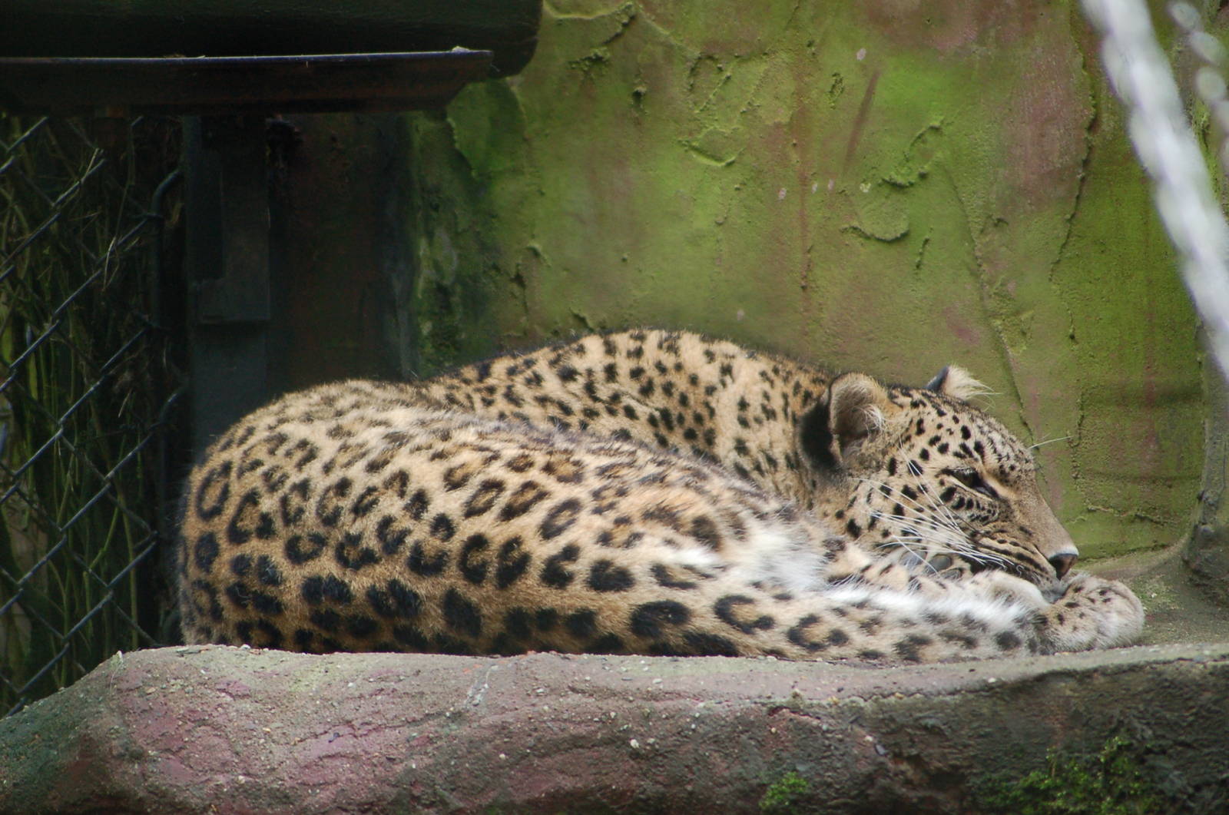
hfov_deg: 4.2
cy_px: 408
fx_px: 16870
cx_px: 614
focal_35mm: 495
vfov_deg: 2.8
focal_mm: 330
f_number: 6.3
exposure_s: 1/100
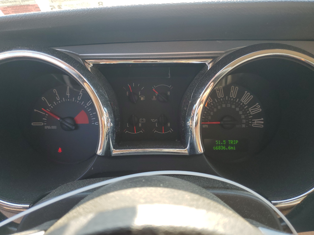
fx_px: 236
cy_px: 118
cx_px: 157
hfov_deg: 67.3
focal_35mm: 26
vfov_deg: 53.1
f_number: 1.5
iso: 50
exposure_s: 1/294
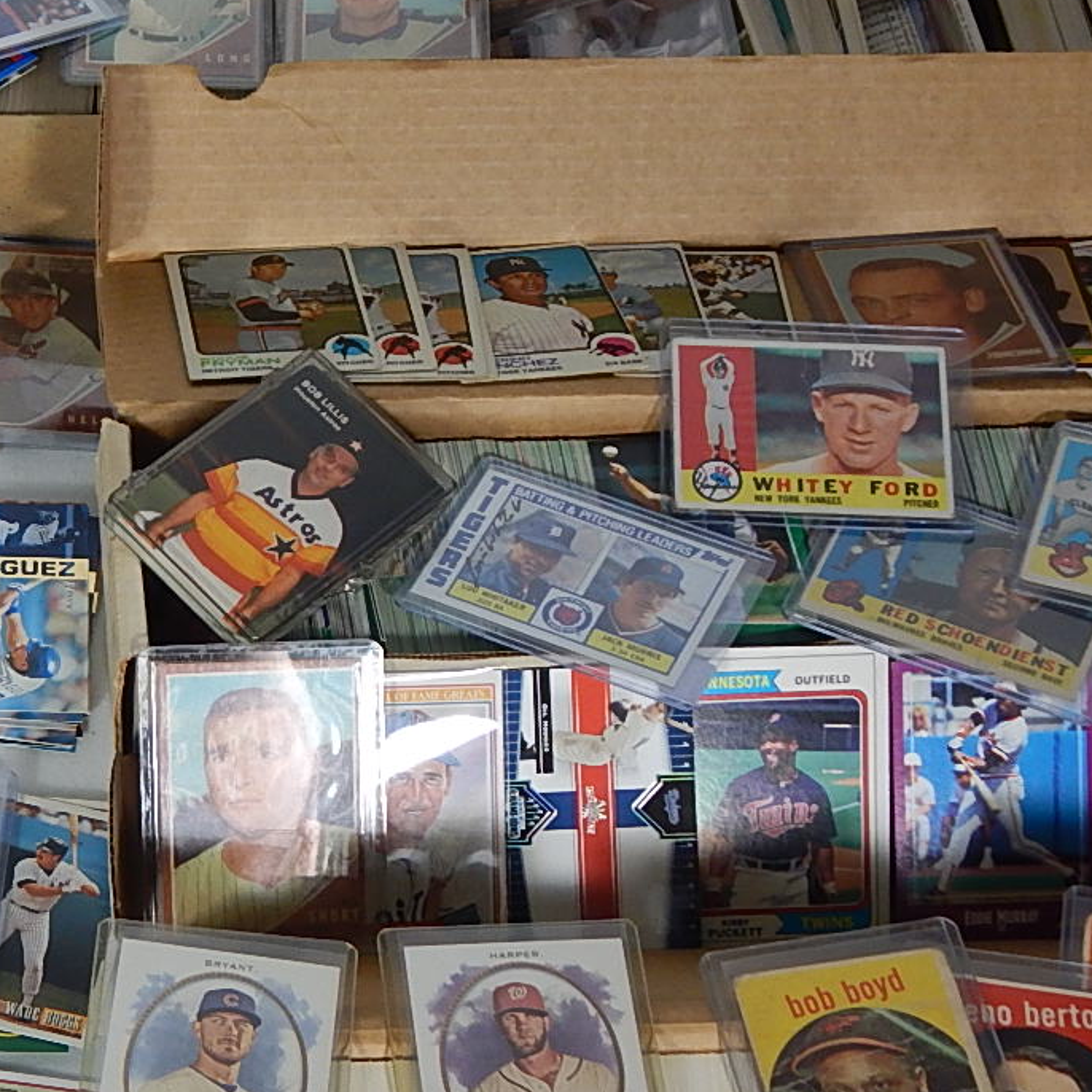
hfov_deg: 17.2
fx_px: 3533
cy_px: 587
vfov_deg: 17.6
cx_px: 11
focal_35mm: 99
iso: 180
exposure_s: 1/30
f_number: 3.7
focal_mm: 8.6
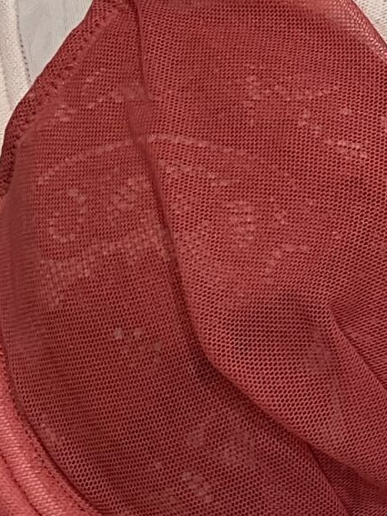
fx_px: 2088
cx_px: 711
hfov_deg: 10.0
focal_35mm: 140
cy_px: 188
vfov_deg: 14.1
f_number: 2.4
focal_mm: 3.3
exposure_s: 1/100
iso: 40
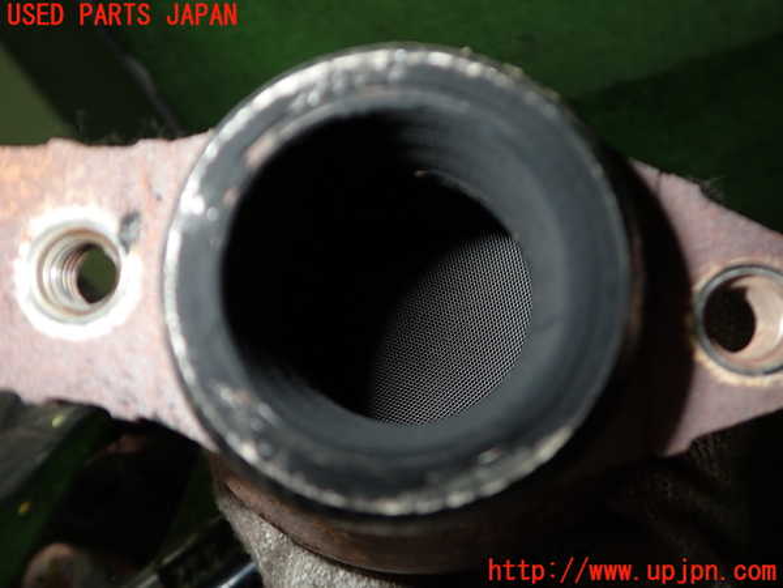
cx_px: 392
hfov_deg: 60.0
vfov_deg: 46.8
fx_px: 679
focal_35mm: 30
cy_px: 294
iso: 200
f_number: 6.3
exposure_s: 1/30
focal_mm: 5.4
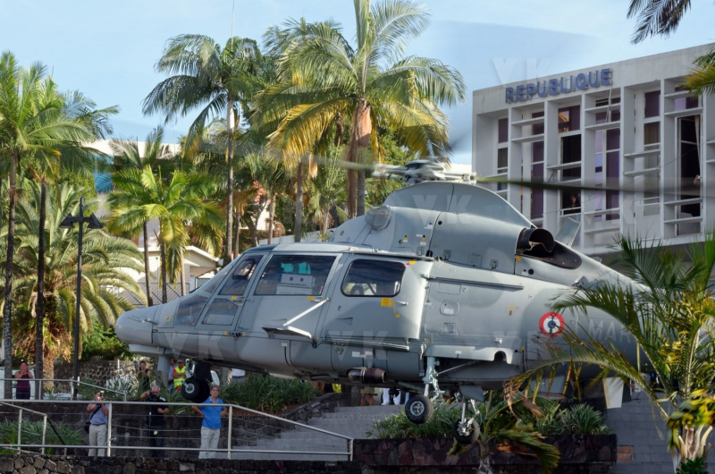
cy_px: 237
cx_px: 358
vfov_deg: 13.0
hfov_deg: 19.5
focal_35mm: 105
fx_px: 2081
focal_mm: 70
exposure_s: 1/125
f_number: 10
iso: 200
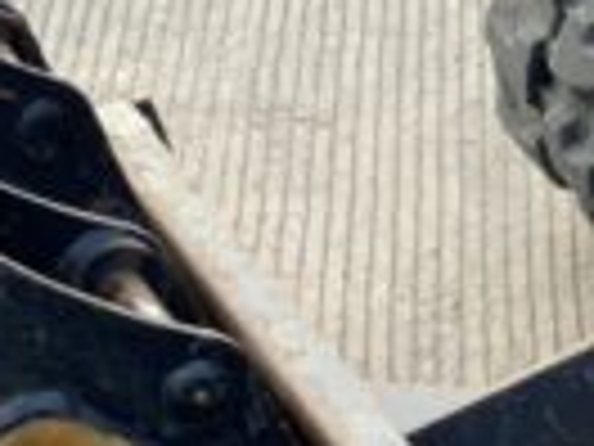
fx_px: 2420
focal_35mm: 141
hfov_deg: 13.0
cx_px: 958
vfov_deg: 10.3
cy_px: 608
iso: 20
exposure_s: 1/122
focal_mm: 3
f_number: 1.8
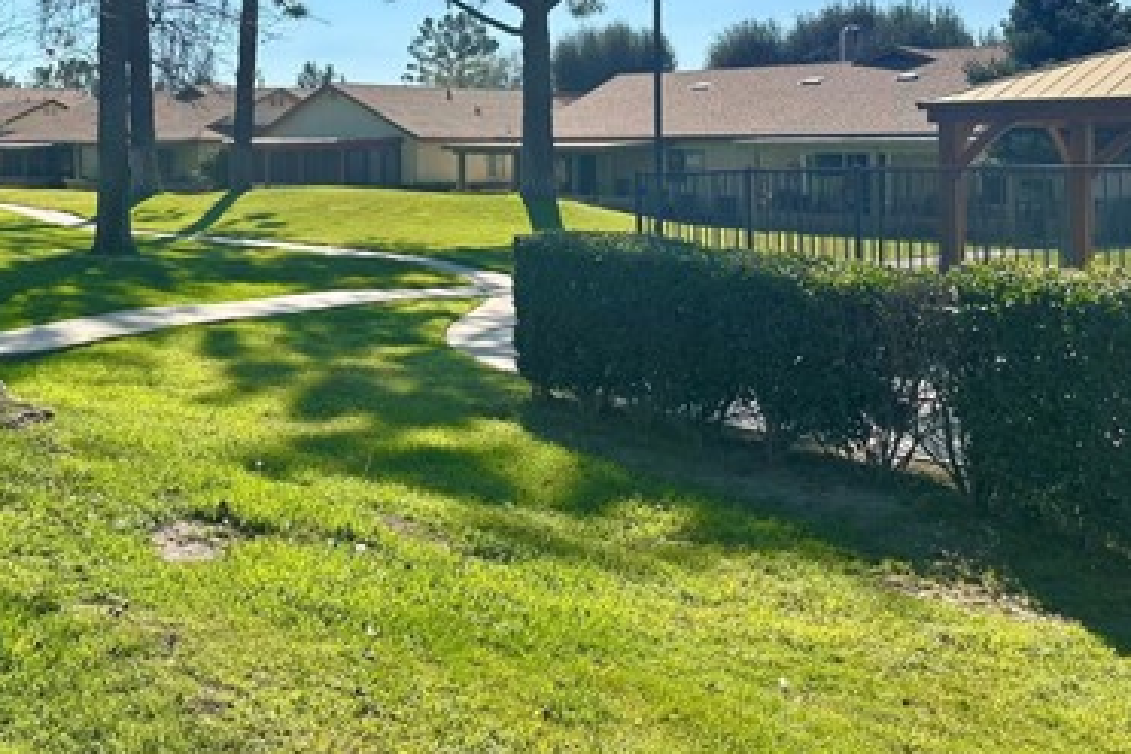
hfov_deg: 44.0
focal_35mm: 43
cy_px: 131
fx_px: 1351
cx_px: 286
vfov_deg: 30.3
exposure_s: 1/5263
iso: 80
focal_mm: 6.86
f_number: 1.78
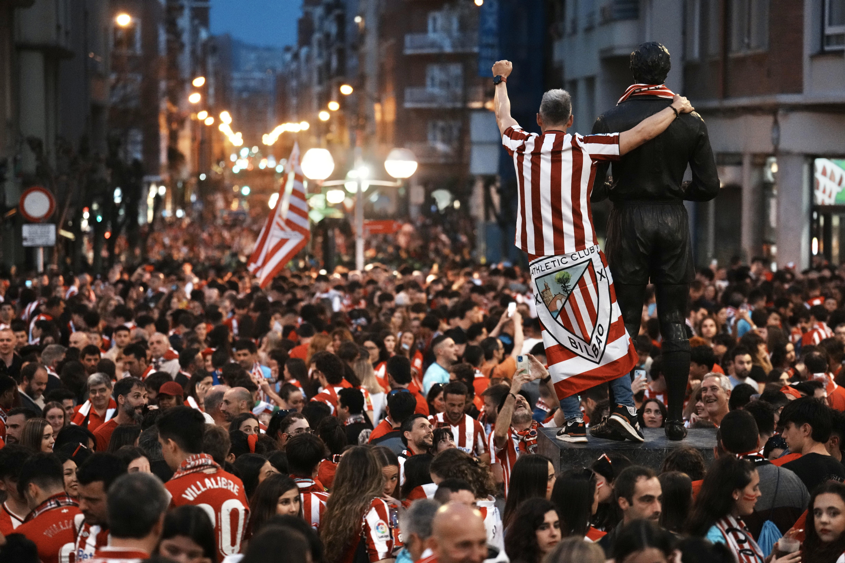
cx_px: 422
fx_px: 2699
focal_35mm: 115
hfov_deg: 17.8
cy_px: 282
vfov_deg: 11.9
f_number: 2.8
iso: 6400
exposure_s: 1/350
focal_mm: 115
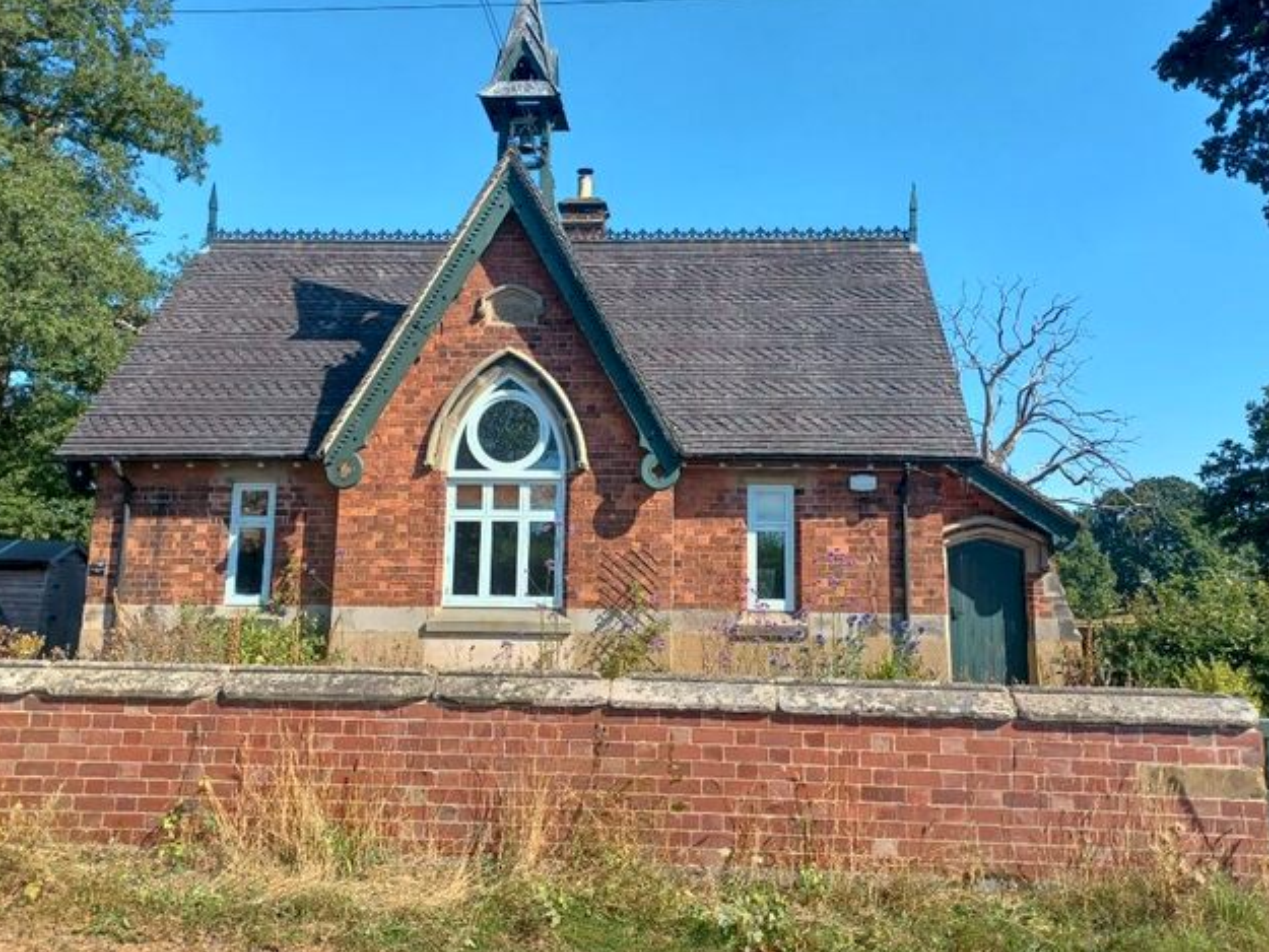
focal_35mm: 28
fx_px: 1027
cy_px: 431
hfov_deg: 63.4
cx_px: 633
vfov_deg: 49.7
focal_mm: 4.6
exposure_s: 1/260
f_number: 1.8
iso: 32
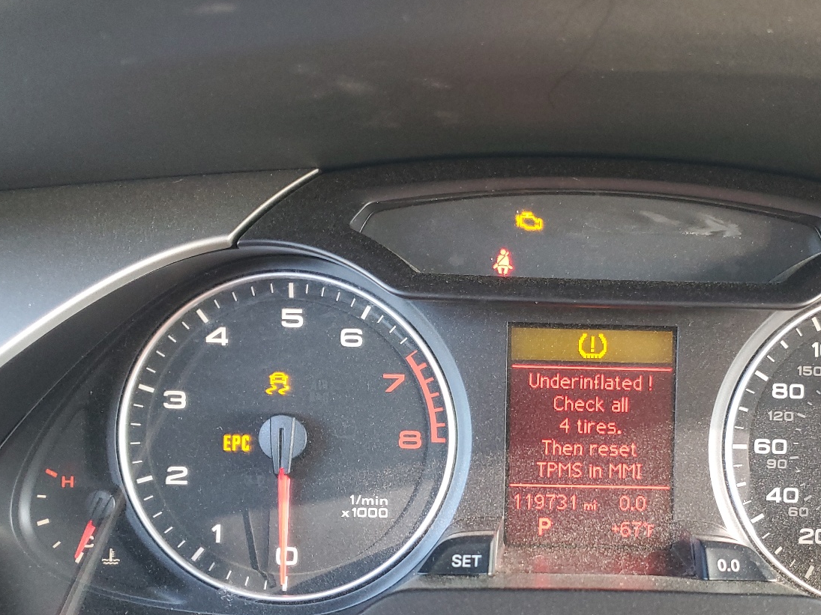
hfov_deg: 47.8
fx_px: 901
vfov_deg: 37.1
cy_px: 439
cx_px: 579
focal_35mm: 38
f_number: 1.5
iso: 125
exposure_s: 1/60.2
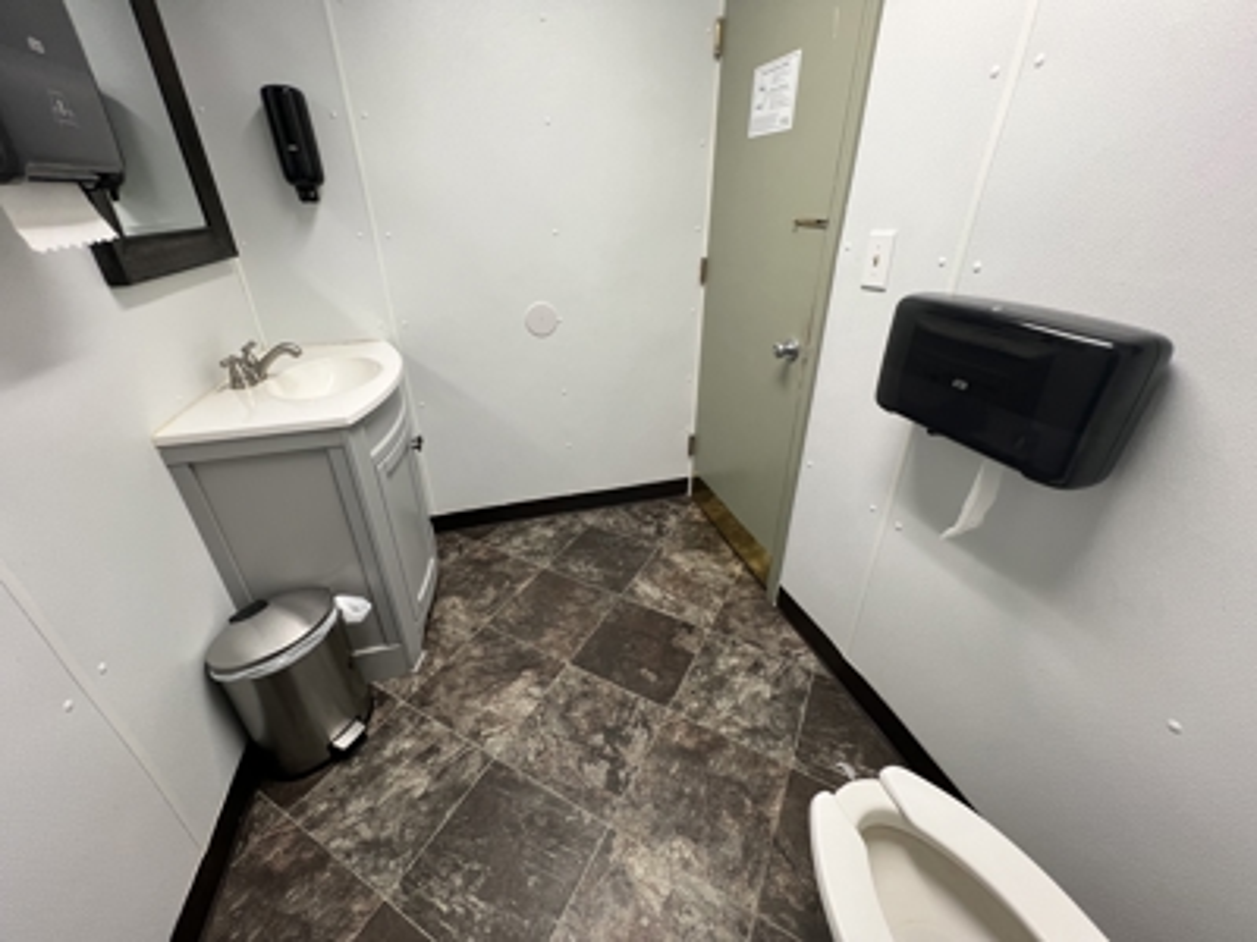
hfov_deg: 106.2
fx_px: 472
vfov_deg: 89.9
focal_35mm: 13
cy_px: 471
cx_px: 628
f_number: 1.8
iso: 160
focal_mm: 1.57
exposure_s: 1/60
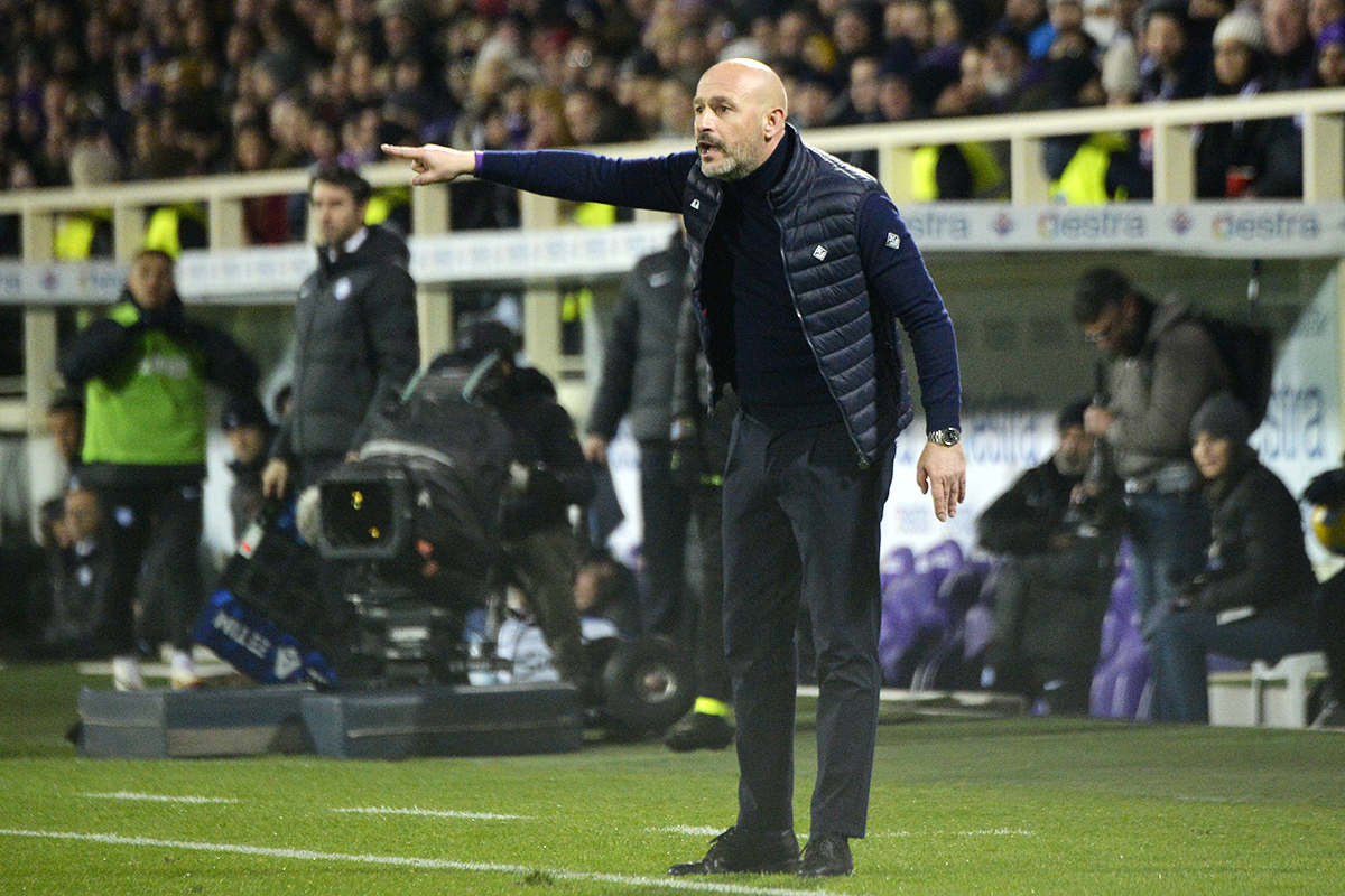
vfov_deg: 3.4
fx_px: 14943
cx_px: 672
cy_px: 448
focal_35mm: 400
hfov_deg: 5.2
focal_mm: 400
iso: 2500
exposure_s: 1/1000
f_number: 5.6
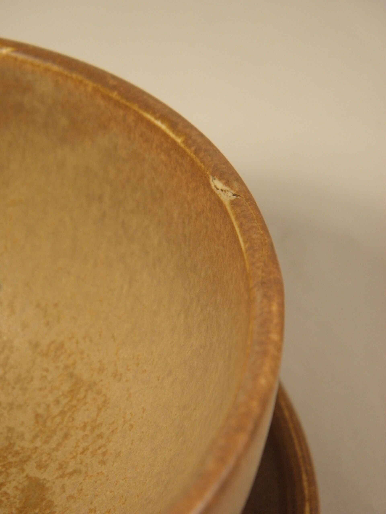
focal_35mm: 80
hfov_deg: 18.4
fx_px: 1189
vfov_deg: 24.4
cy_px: 257
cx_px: 193
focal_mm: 14.3
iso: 200
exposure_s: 1/50
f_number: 4.4
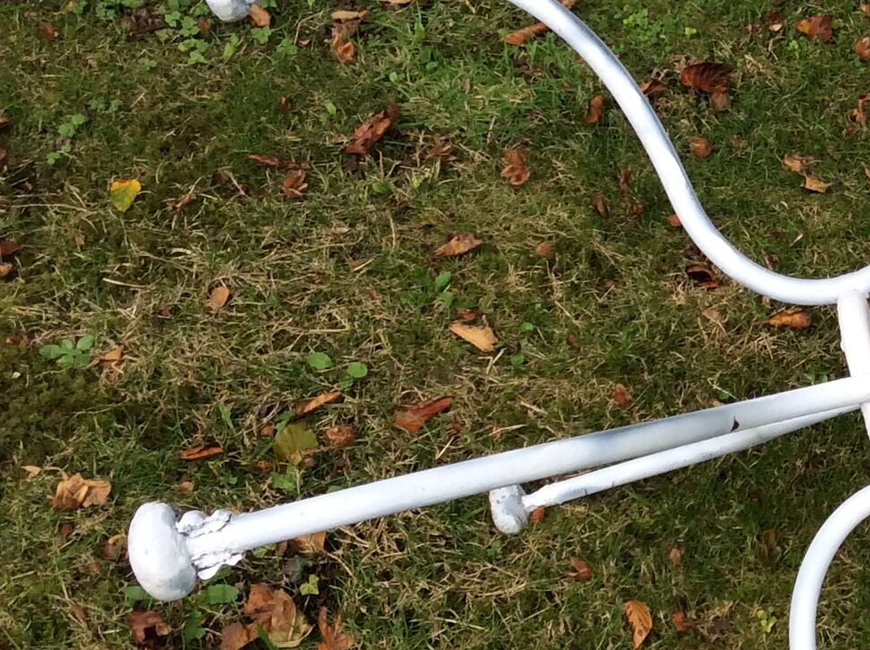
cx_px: 843
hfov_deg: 22.3
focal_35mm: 85
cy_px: 334
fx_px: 2133
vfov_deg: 17.3
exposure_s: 1/131
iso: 32
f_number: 2.4
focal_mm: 3.3
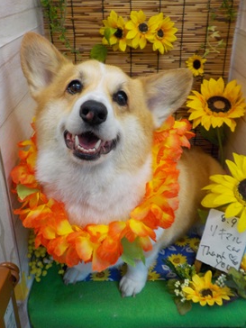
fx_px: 313
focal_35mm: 33
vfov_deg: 55.3
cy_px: 157
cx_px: 127
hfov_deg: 42.9
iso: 125
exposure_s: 1/30
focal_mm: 4.1
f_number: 3.3
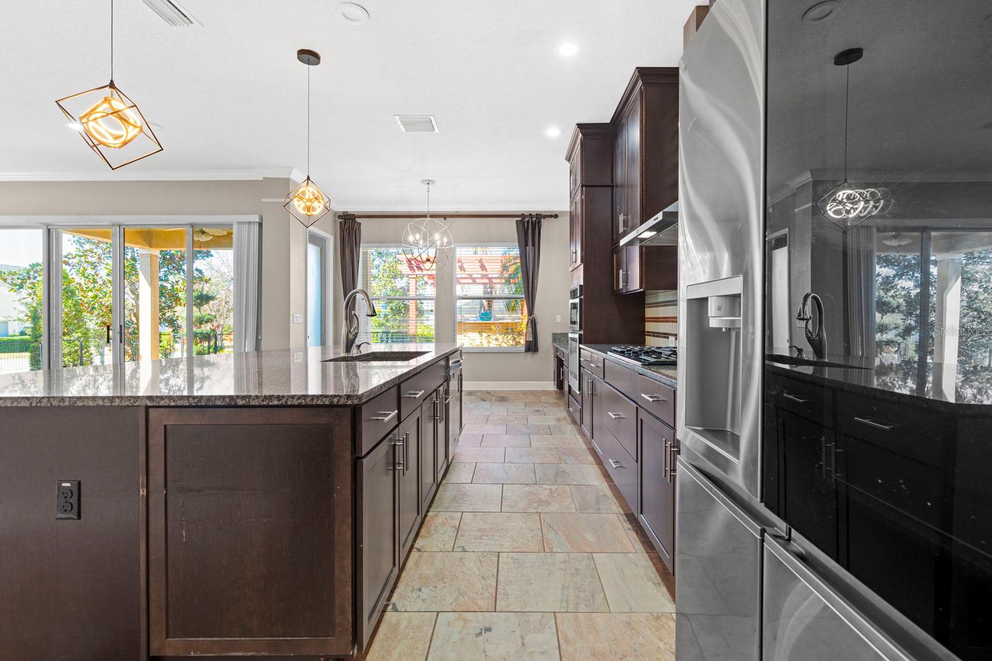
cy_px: 330
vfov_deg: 73.8
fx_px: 441
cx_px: 496
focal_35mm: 16
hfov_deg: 96.7
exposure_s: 1
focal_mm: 16
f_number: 9
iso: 250
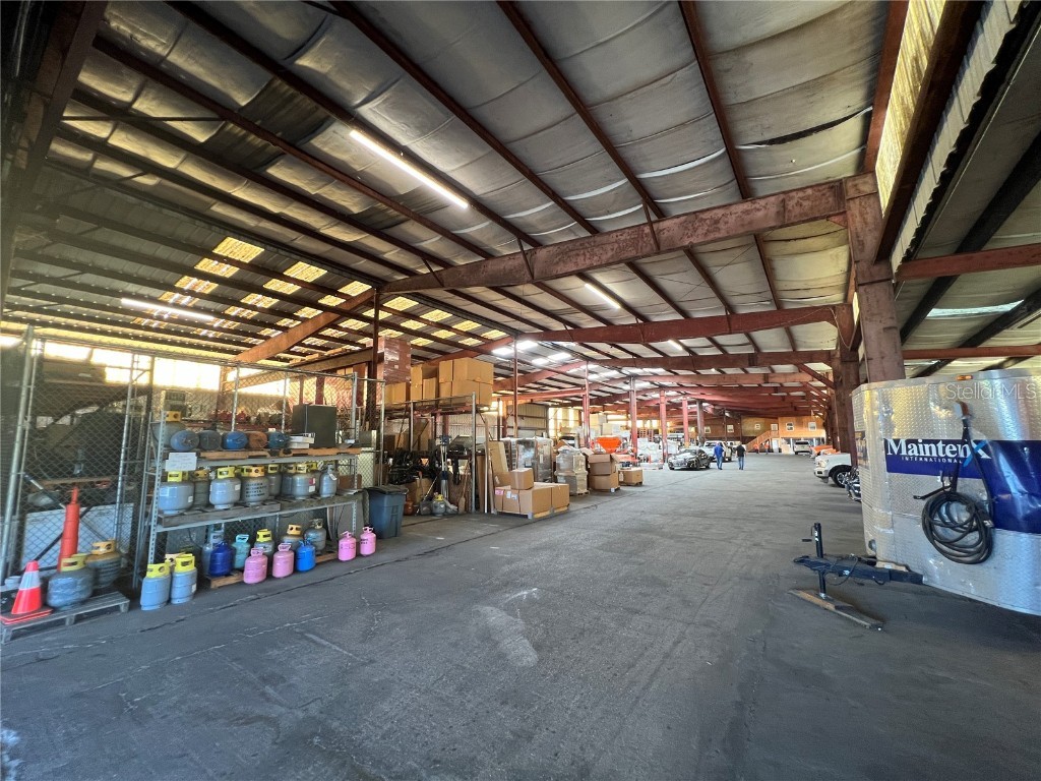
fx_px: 391
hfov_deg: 106.2
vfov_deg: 89.9
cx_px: 520
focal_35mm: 13
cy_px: 390
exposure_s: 1/60
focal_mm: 1.57
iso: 200
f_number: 1.8
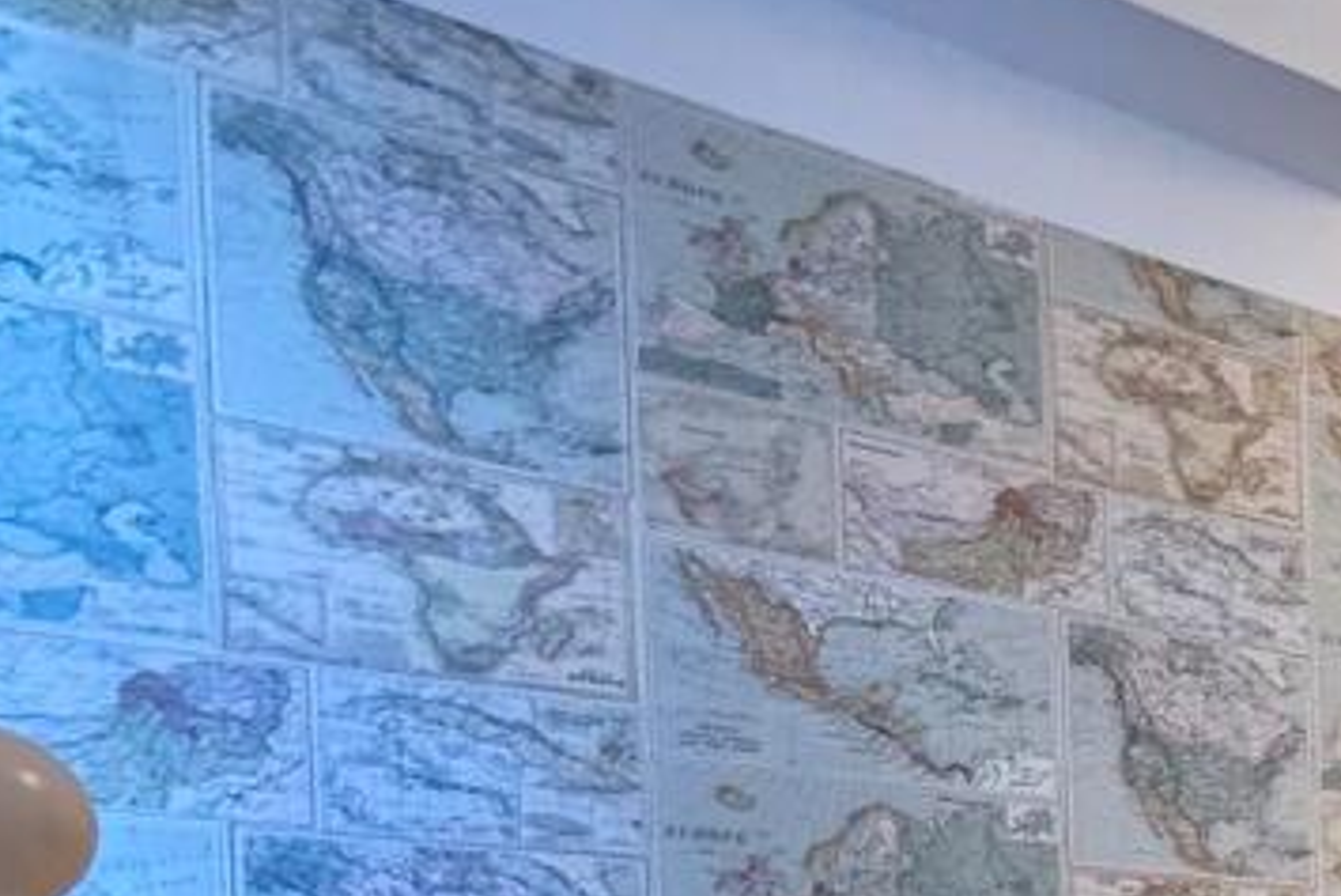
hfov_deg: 31.1
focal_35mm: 42
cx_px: 1889
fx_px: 1565
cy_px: 1183
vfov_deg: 26.7
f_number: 2.2
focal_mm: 2.22
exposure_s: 1/100
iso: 320
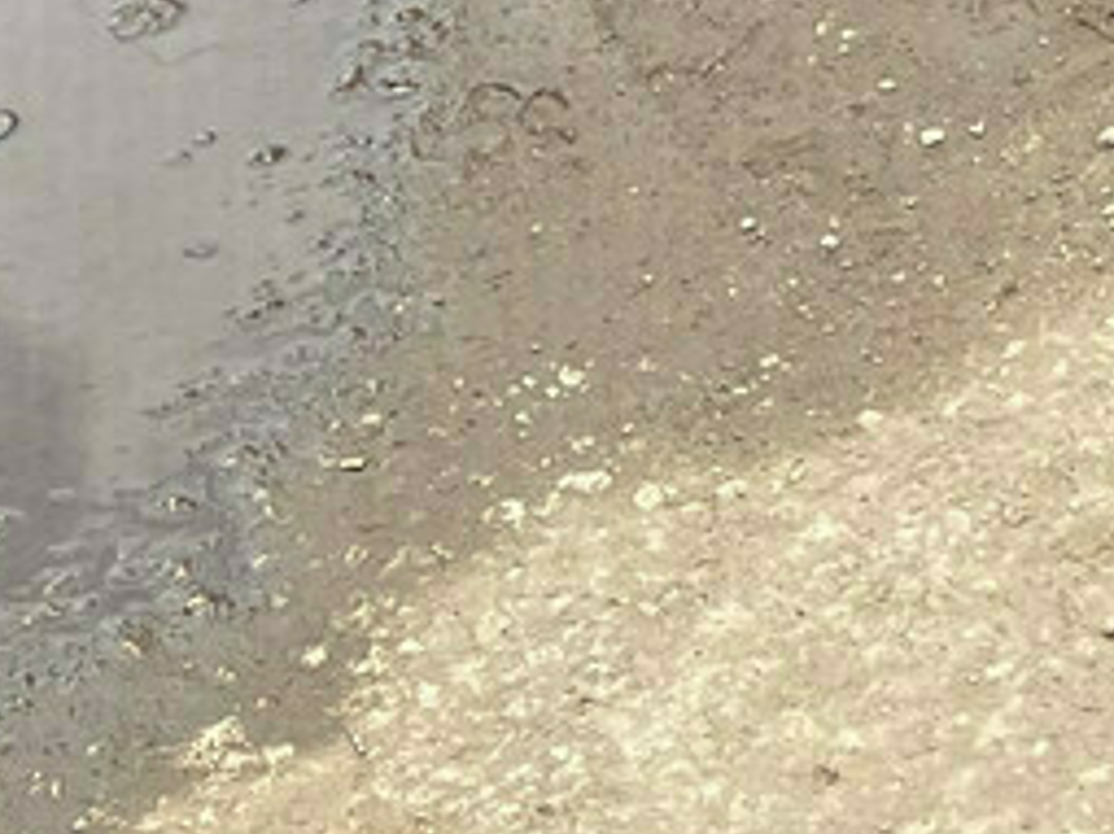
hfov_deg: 12.0
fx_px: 4535
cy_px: -1498
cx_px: 2420
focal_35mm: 141
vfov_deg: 8.9
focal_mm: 5.1
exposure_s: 1/530
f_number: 1.6
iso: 32
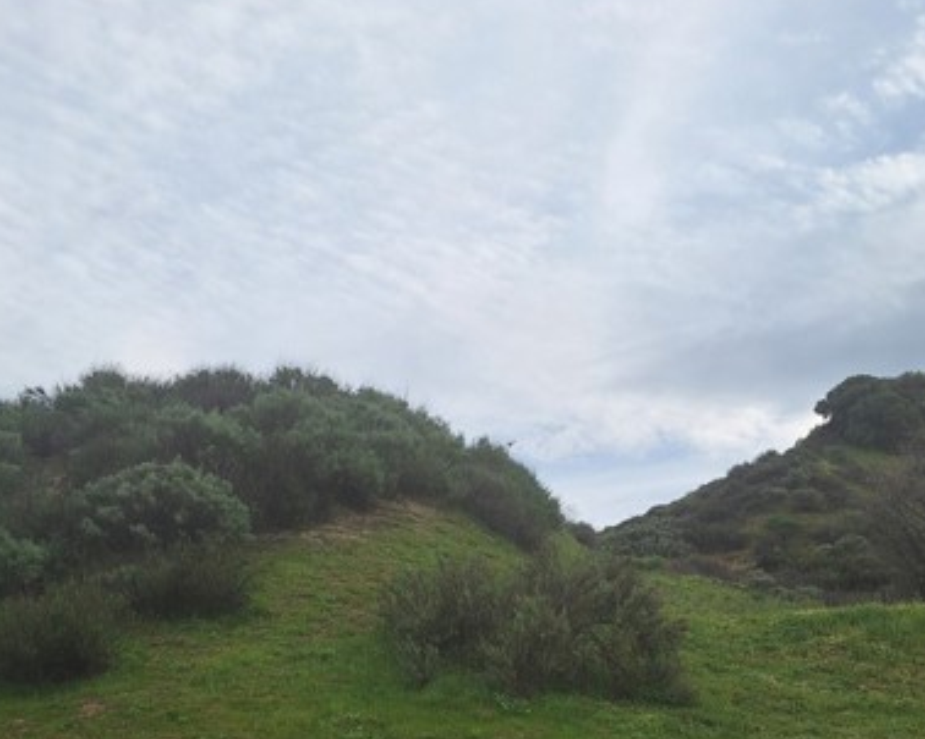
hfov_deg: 48.0
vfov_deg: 37.7
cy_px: 595
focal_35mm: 38
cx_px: 455
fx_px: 1040
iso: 40
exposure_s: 1/2439
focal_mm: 5.54
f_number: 1.8
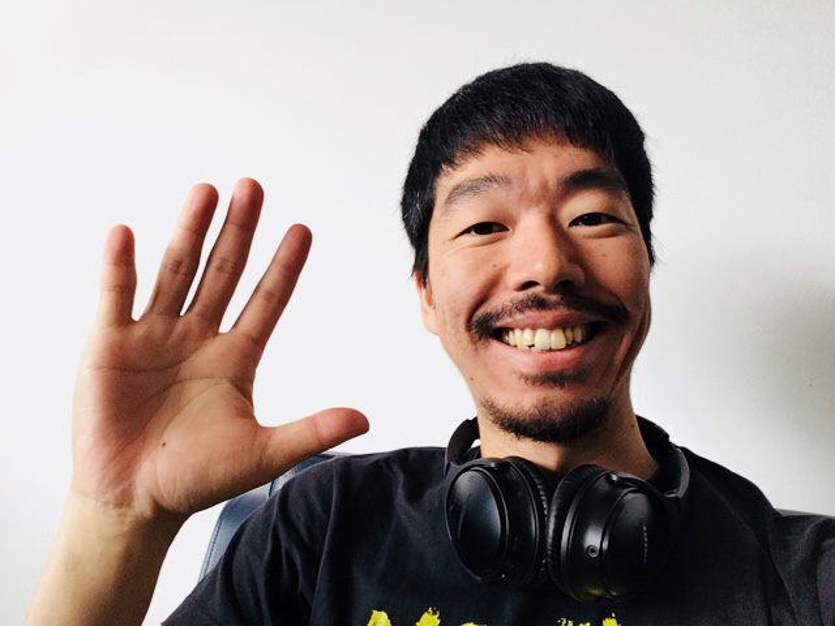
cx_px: 418
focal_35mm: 31
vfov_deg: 45.4
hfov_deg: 58.4
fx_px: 748
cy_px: 313
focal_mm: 2.15
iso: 50
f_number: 2.4
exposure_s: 1/50
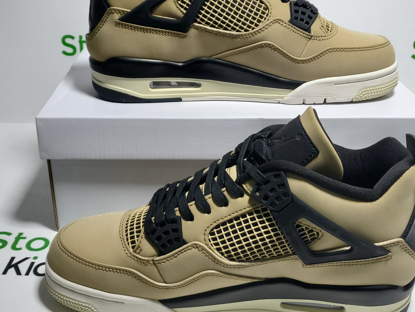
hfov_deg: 45.8
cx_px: 203
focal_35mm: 41
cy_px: 146
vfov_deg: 35.1
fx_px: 492
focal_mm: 4.3
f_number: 1.5
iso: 50
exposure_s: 1/529
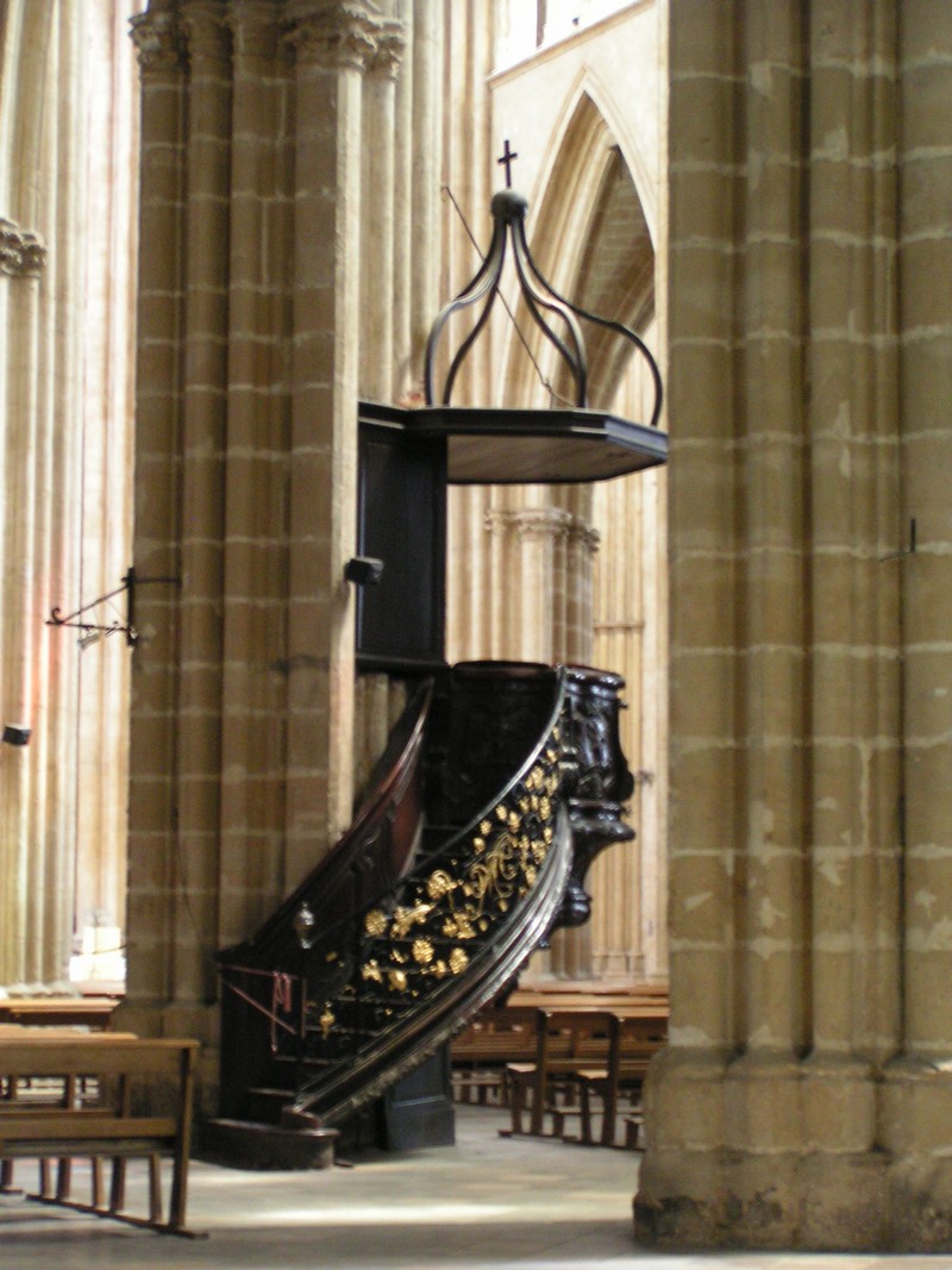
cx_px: 476
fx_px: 3007
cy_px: 635
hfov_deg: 18.0
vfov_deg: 23.8
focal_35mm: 82
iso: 200
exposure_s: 1/2
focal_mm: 12.6
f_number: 3.2
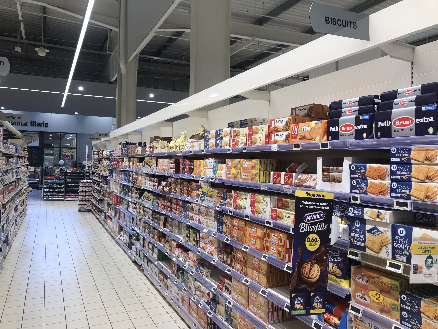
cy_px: 164
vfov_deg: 49.7
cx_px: 219
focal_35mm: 28
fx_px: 354
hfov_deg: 63.4
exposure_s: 1/100
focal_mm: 3.99
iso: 40
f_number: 1.8
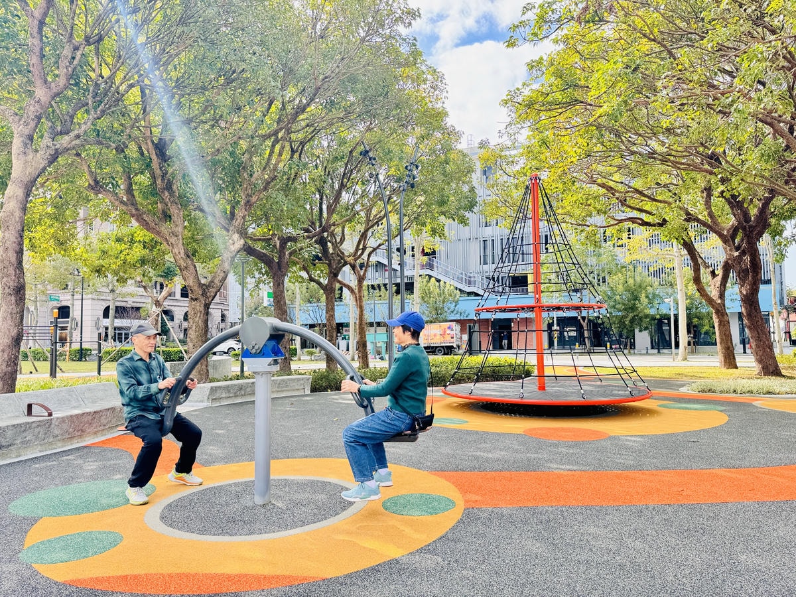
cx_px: 398
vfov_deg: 56.8
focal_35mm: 24
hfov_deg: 71.6
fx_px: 552
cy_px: 298
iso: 80
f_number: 1.78
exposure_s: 1/562
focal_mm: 6.76
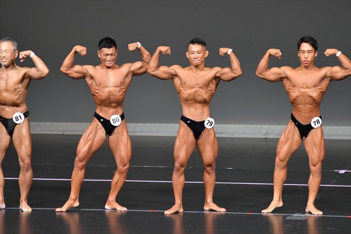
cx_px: 176
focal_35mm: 345
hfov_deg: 6.0
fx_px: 3362
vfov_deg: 4.0
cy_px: 117
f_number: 5.6
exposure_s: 1/400
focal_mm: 230
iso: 5000
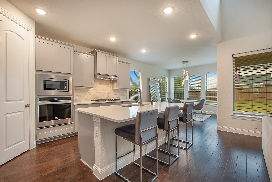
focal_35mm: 15
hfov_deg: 100.4
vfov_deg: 77.3
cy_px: 91
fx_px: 113
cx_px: 136
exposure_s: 1/6
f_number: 8
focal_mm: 10
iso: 100
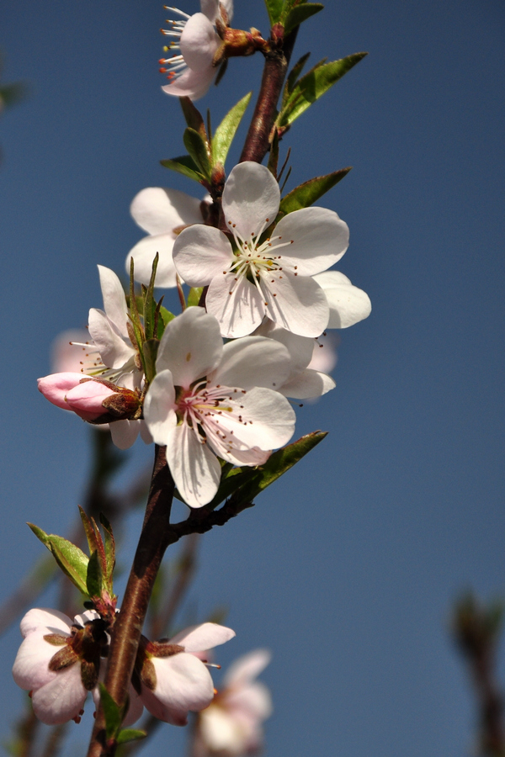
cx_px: 252
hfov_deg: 8.7
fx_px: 3314
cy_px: 378
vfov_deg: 13.0
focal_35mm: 158
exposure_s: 1/500
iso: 200
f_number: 5.6
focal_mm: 105
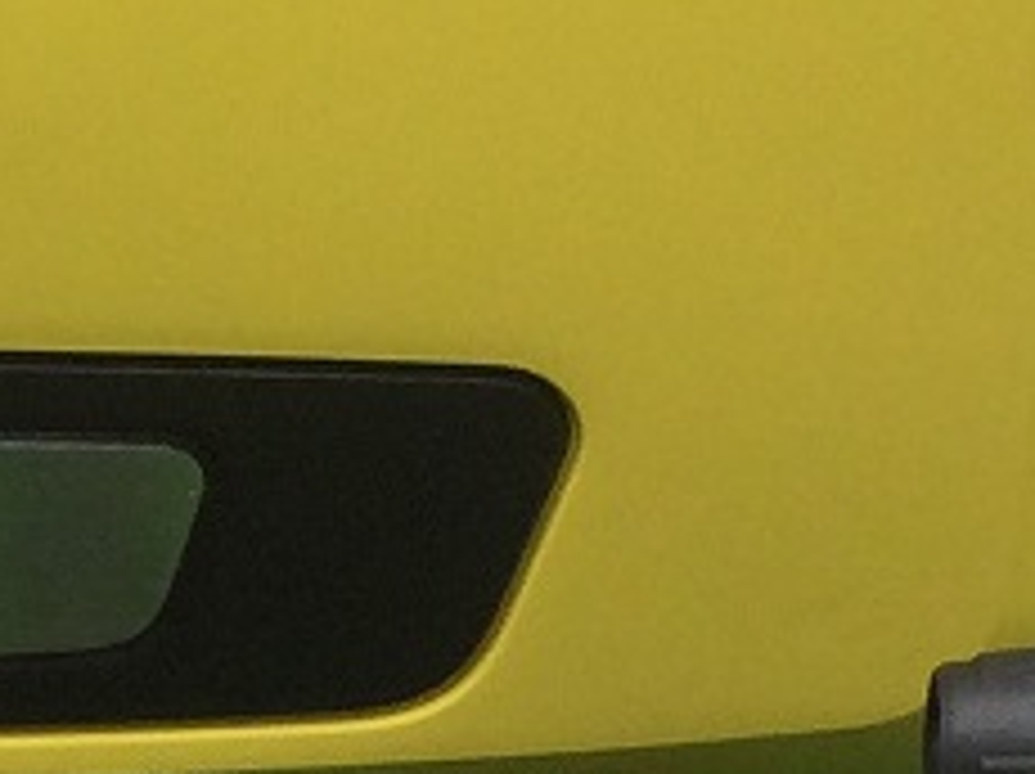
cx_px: -387
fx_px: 6571
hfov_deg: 8.8
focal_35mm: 220
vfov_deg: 6.6
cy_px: 1377
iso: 32
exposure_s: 1/60
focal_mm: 3.3
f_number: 2.4
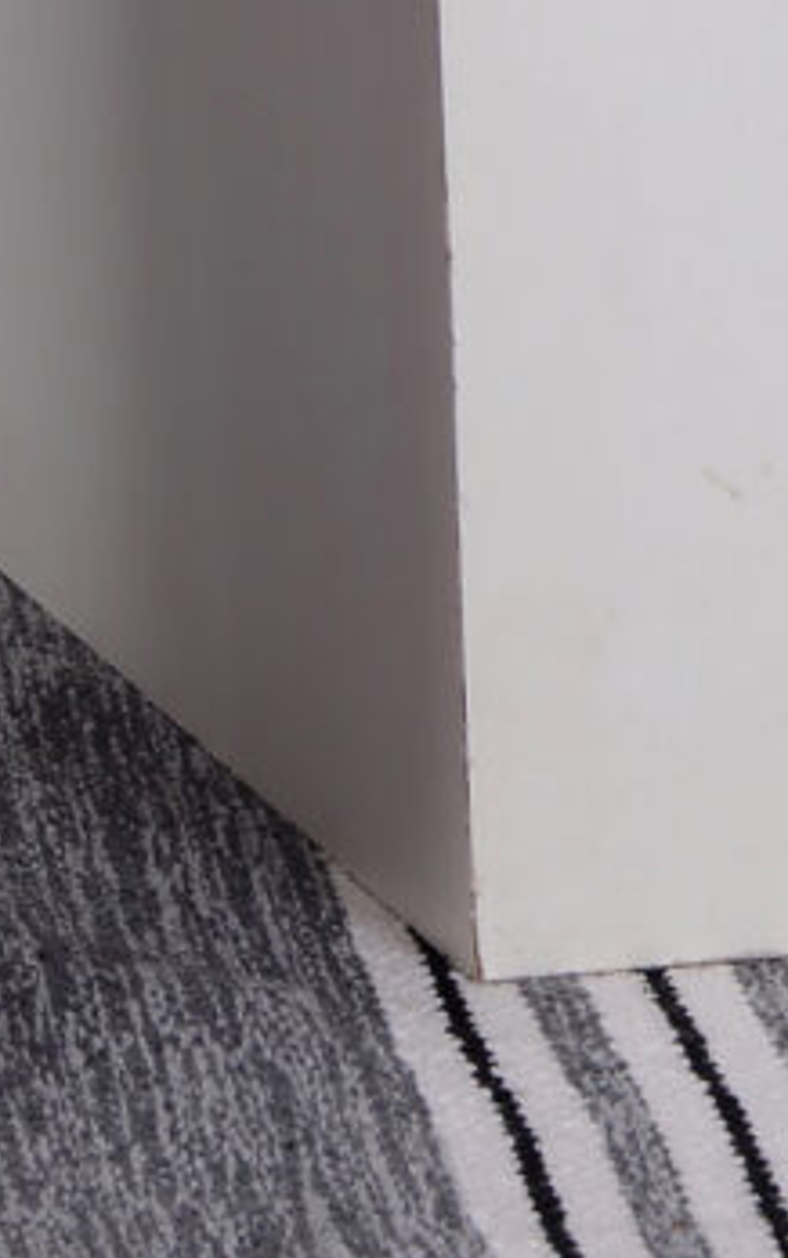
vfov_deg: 5.2
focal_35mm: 375
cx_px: -1733
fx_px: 12864
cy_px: -3094
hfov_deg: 3.4
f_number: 8
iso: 200
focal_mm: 50
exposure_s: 1/160
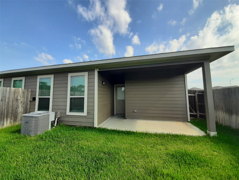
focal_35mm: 13
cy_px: 90
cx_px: 120
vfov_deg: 89.9
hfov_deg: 106.2
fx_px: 90
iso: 40
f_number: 2.2
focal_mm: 1.42
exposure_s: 1/937
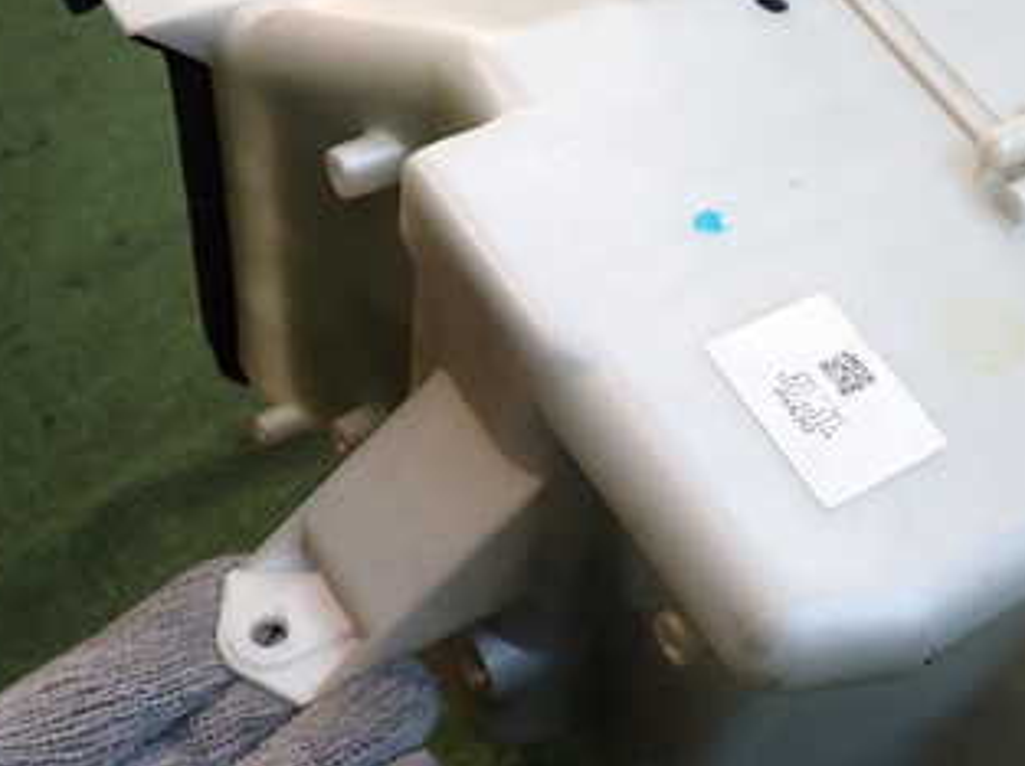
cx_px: 829
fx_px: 1420
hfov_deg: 38.1
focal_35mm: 48
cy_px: 406
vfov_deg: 30.2
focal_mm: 4.5
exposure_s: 1/125
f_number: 2
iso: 200
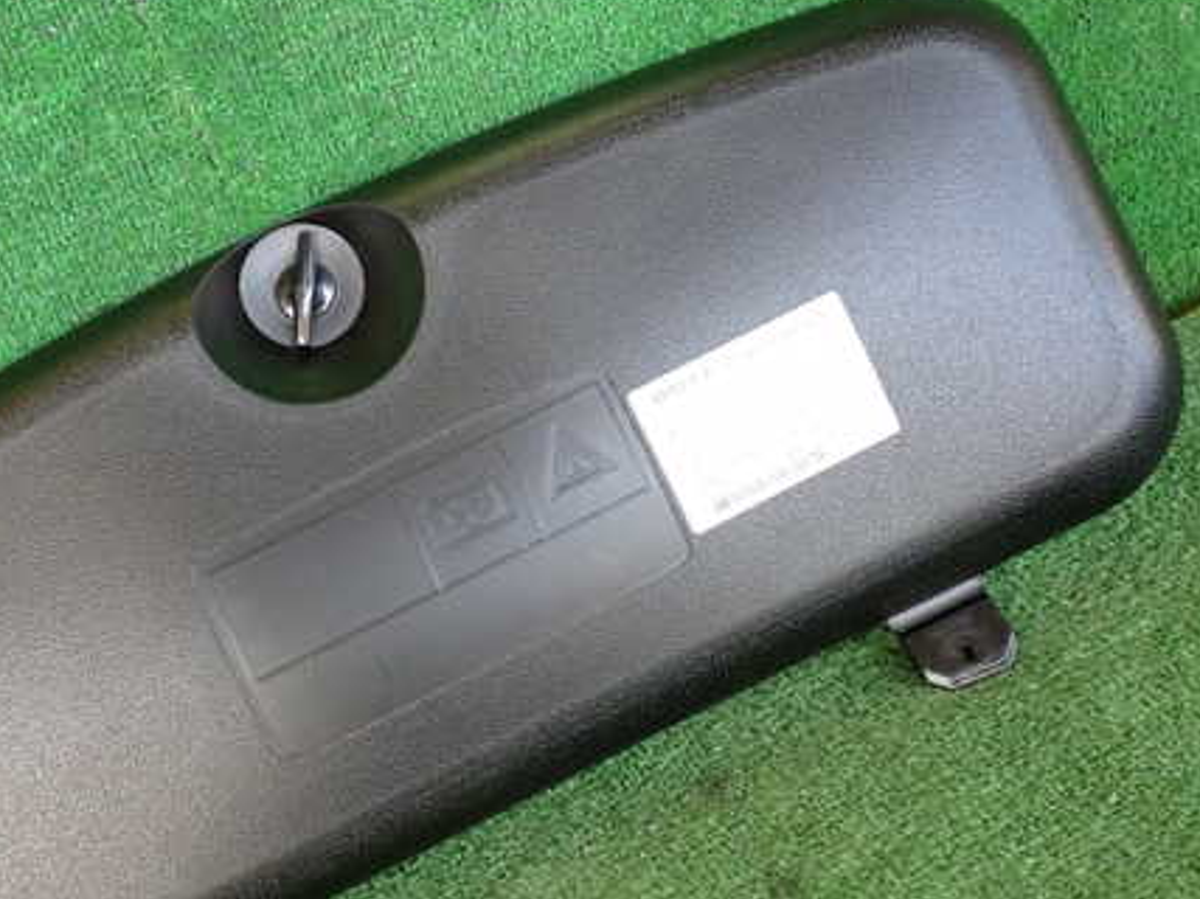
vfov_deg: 32.1
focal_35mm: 45
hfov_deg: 41.6
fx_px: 1560
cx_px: 405
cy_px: 523
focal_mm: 5.79
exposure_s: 1/125
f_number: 2.4
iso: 800
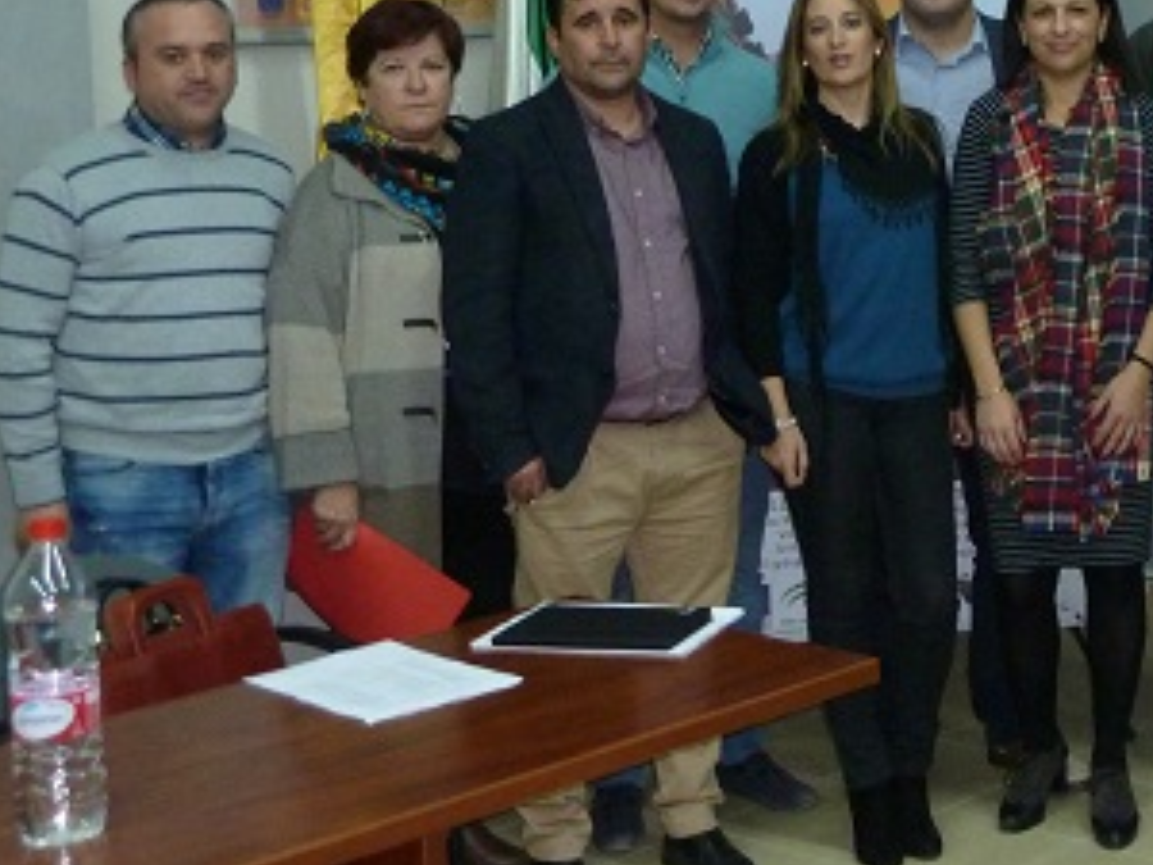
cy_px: 169
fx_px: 2332
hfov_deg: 26.6
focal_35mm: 70
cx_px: 1080
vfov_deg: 20.8
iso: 400
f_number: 3.5
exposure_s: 1/30
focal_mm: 5.7
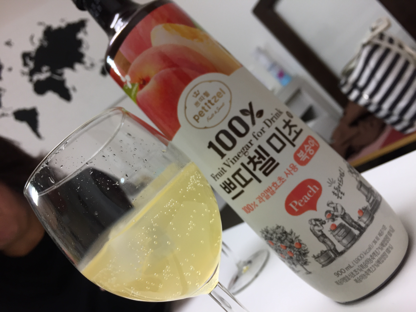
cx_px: 208
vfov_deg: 48.2
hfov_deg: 61.7
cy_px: 156
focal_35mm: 29
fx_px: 349
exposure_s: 1/33
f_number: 2.2
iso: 32
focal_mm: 4.15
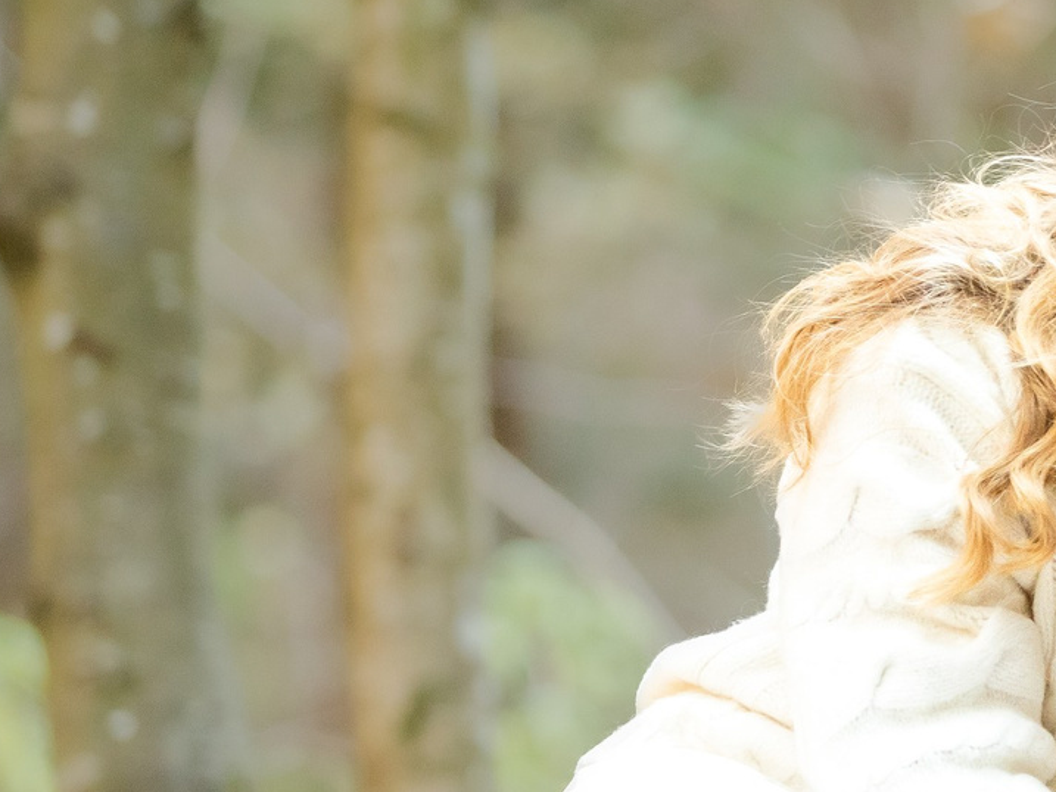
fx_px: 15195
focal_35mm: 498
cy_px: 423
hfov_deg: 4.0
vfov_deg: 3.0
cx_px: 1533
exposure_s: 1/200
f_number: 2.8
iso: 2000
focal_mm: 145
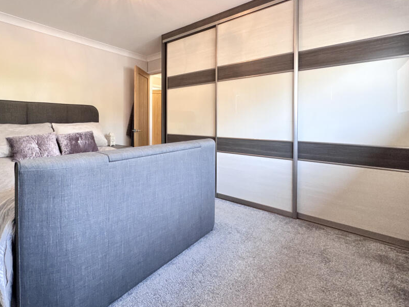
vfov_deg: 70.9
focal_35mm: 18
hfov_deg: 86.1
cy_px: 124
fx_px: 213
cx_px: 154
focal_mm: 2.22
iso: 250
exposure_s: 1/100
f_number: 2.2
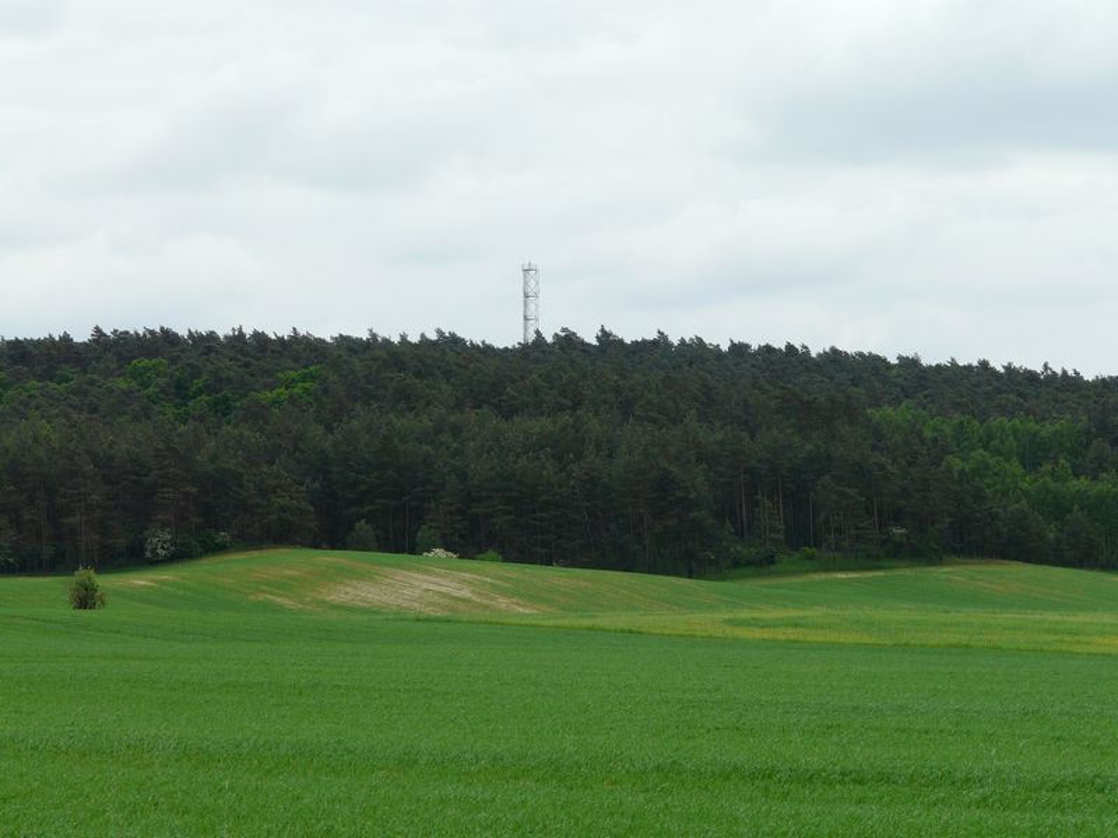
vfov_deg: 9.5
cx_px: 559
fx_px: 5071
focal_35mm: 157
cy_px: 419
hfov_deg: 12.6
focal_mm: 25.9
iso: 100
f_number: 5.6
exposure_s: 1/400
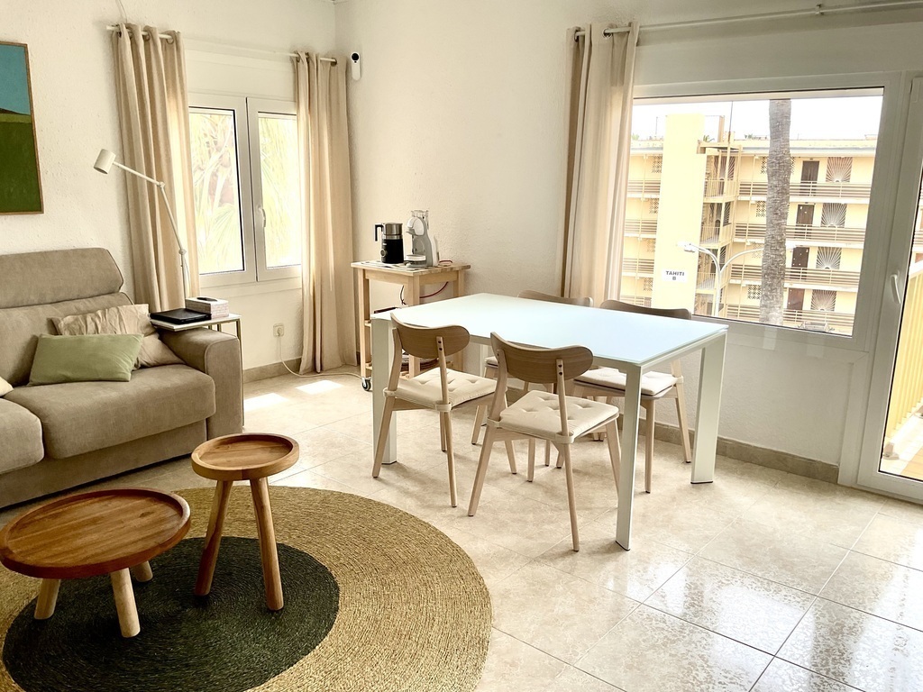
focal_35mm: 29
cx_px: 462
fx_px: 773
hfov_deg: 61.7
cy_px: 346
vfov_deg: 48.2
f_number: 1.8
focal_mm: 3
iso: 16
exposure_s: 1/160
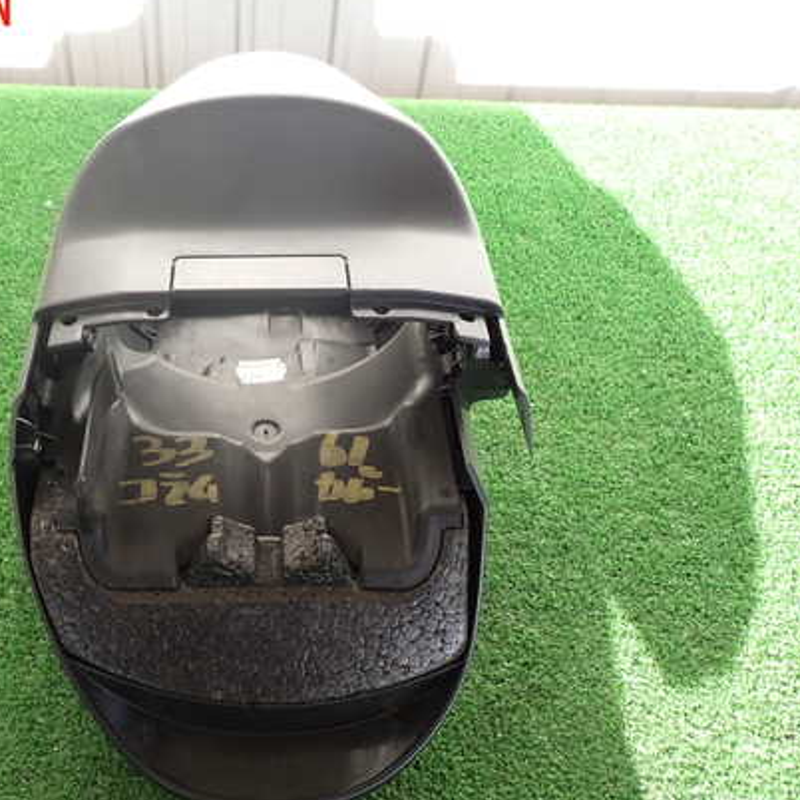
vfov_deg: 49.7
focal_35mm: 33
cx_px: 247
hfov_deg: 48.6
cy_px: 436
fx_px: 863
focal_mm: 4.5
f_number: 2.8
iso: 100
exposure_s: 1/160
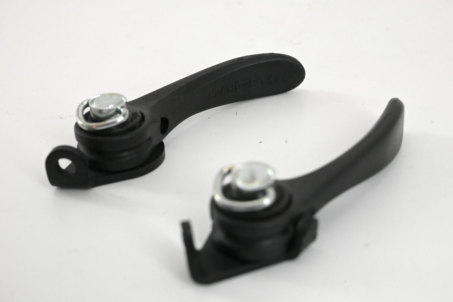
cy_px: 151
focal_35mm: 70
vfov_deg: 19.4
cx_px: 226
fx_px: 881
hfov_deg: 28.9
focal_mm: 70
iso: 9000
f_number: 13
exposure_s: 1/640
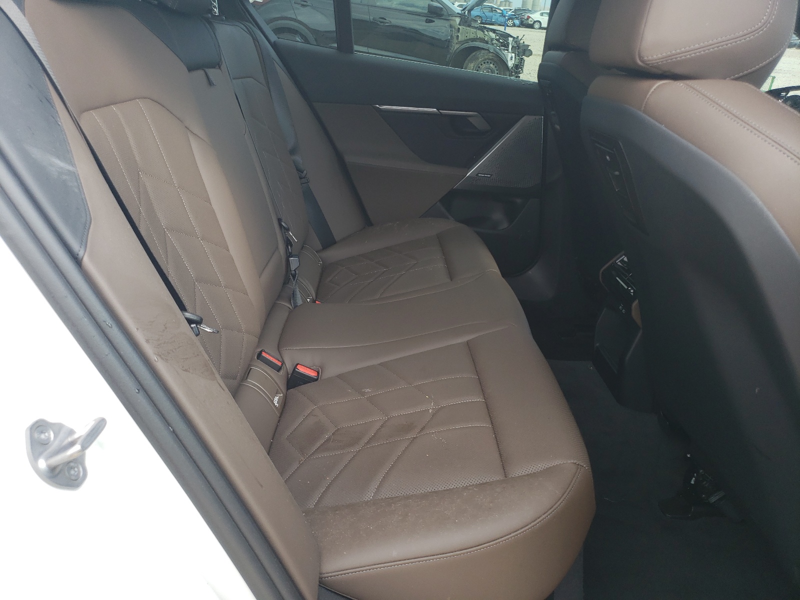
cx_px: 400
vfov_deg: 53.1
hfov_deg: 67.3
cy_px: 300
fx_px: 601
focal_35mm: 26
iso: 50
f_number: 1.5
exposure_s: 1/213
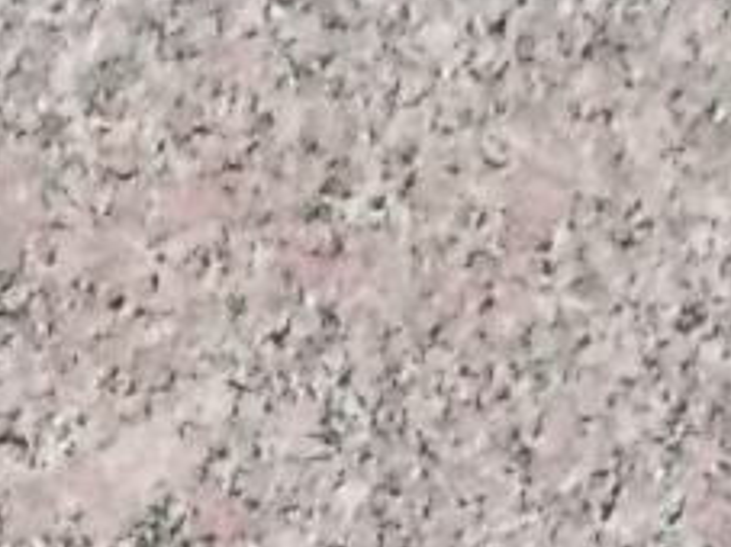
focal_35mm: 183
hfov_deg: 10.0
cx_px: -731
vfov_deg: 7.5
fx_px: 3862
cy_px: 1374
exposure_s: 1/400
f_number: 3.2
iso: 400
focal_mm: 4.6
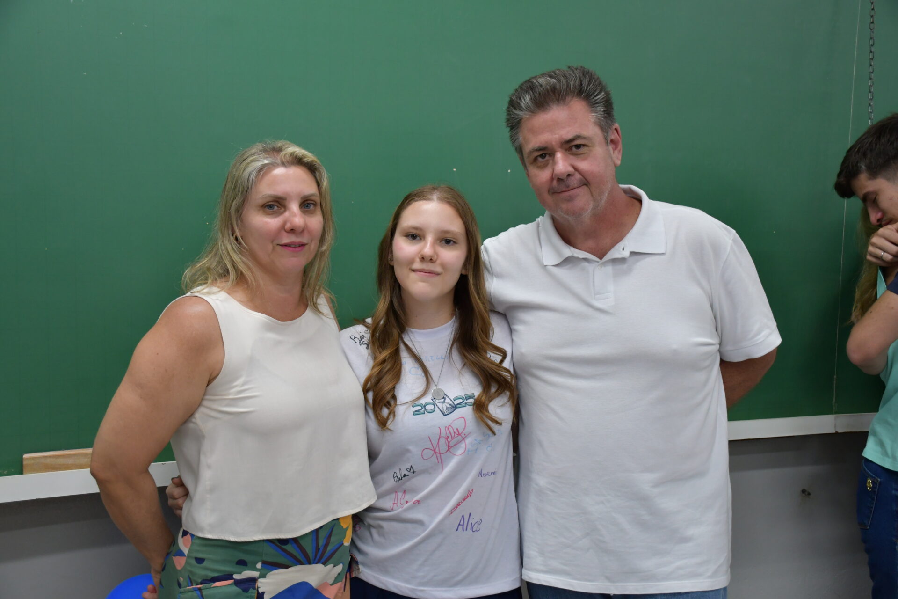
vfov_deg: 36.9
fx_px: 898
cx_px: 449
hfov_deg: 53.1
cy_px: 300
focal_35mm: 36
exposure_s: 1/125
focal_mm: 24
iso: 1000
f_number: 3.8
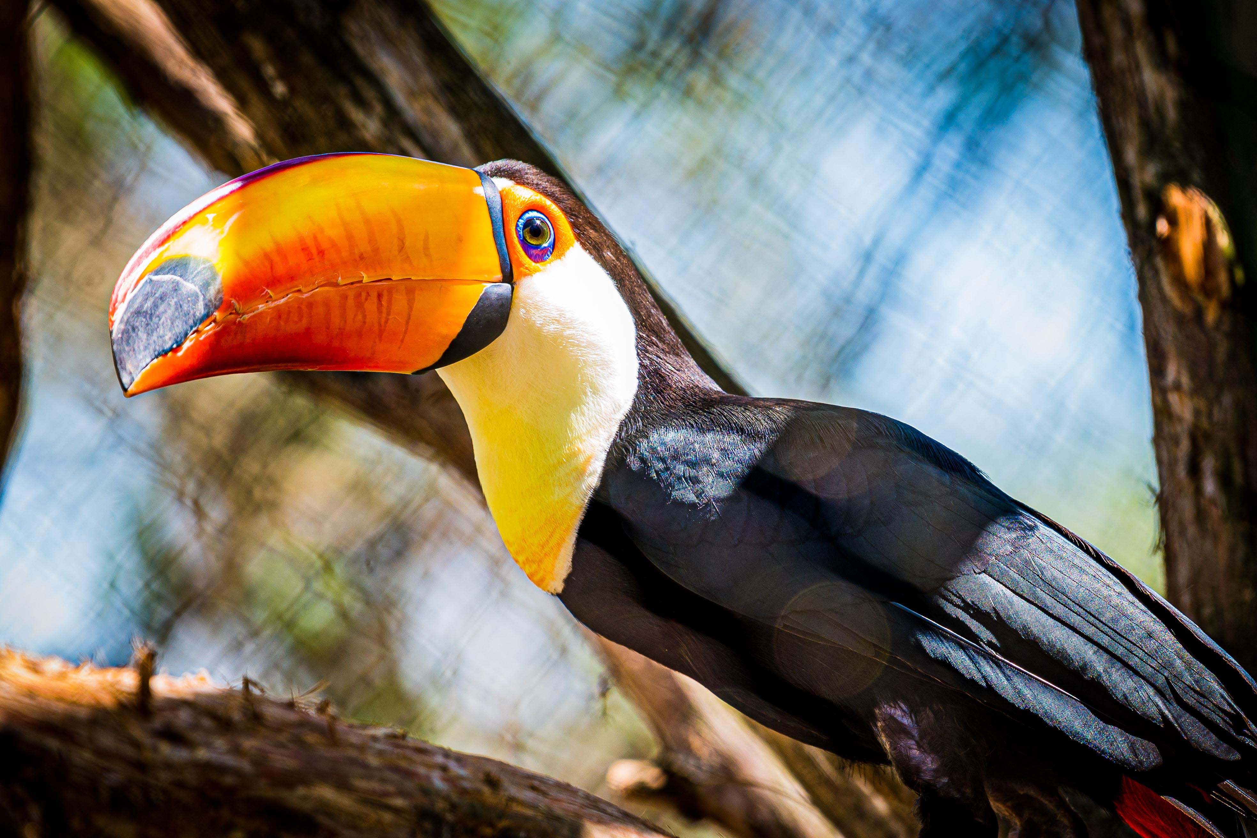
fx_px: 19377
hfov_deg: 3.7
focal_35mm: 555
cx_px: 628
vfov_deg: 2.5
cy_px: 419
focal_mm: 370
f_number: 5.6
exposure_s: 1/125
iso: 200
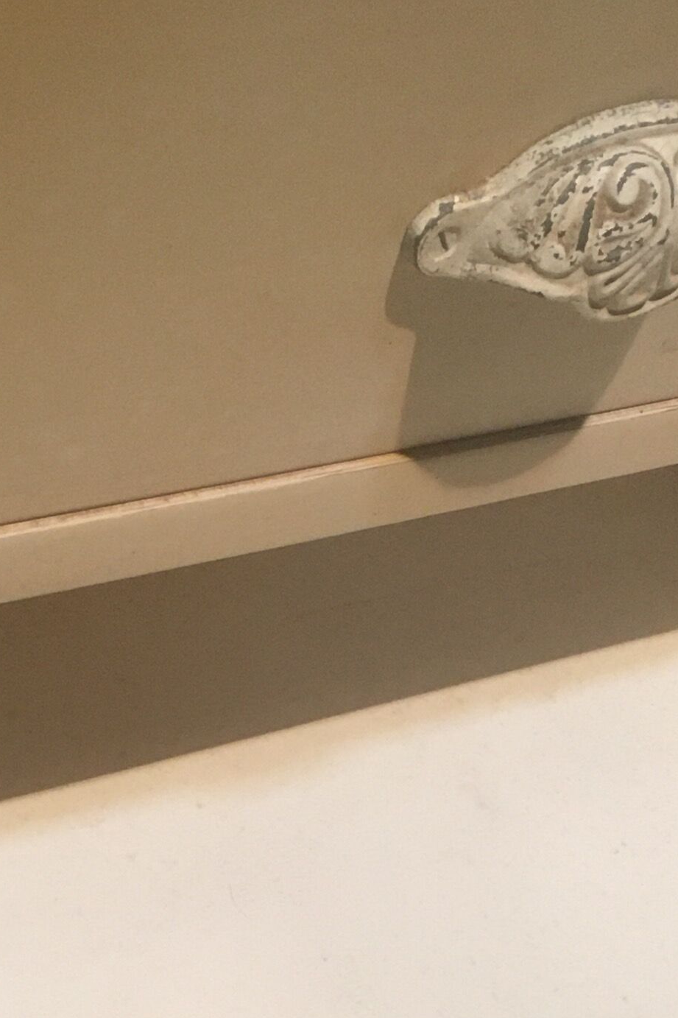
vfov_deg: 21.9
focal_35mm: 88
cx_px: 338
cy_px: 1107
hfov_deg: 15.5
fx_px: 2486
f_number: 2.2
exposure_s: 1/33
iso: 200
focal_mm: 4.15
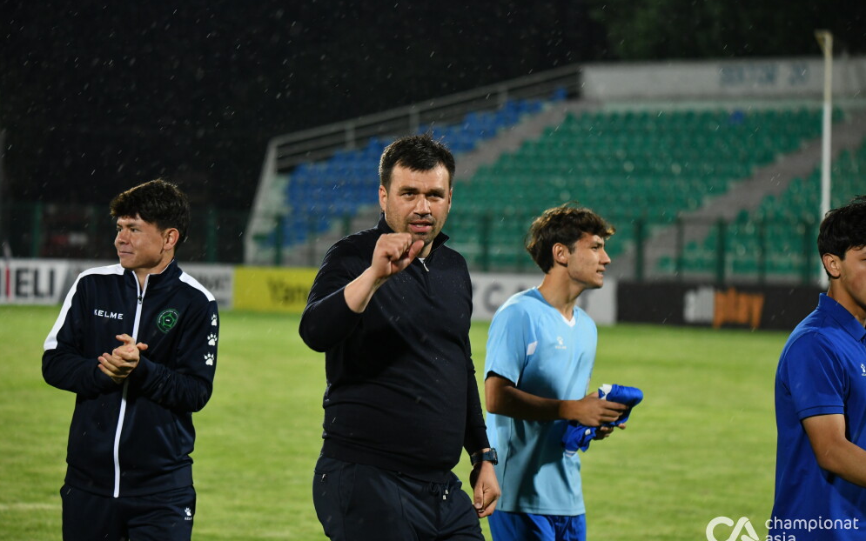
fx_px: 3989
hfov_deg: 12.4
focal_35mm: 169
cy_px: 267
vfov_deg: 7.8
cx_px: 433
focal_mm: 165
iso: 3200
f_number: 5
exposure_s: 1/500
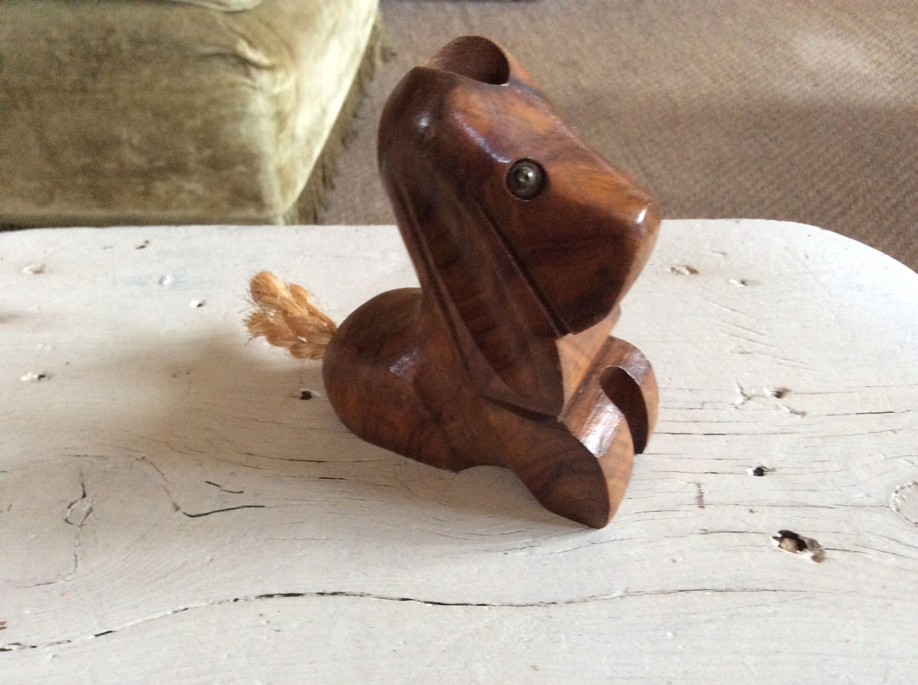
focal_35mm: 32
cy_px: 342
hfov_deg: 56.9
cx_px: 459
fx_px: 847
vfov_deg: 44.1
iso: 200
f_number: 2.4
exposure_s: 1/25
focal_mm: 3.3
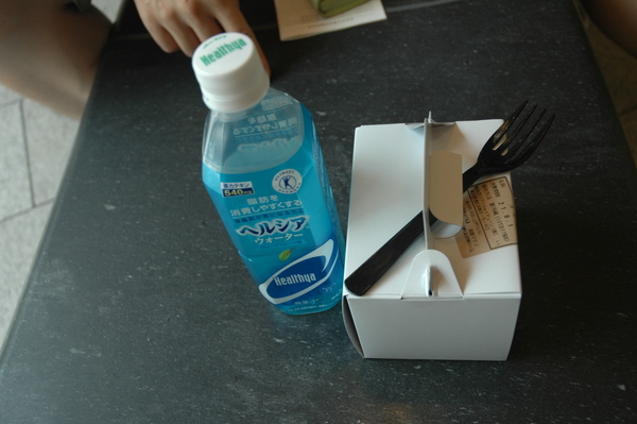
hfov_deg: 51.3
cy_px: 212
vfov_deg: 35.4
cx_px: 318
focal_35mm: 38
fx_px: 663
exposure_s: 1/60
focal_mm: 25
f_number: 4
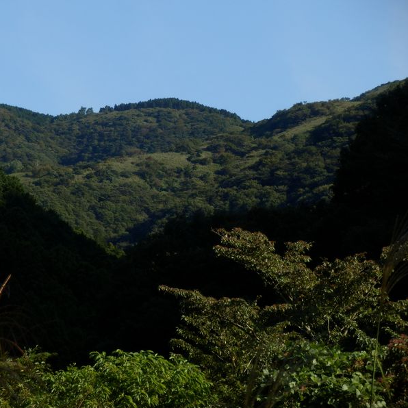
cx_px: 142
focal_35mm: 197
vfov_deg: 8.9
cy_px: 205
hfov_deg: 8.9
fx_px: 2627
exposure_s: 1/320
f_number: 5.9
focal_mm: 29.4
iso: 80
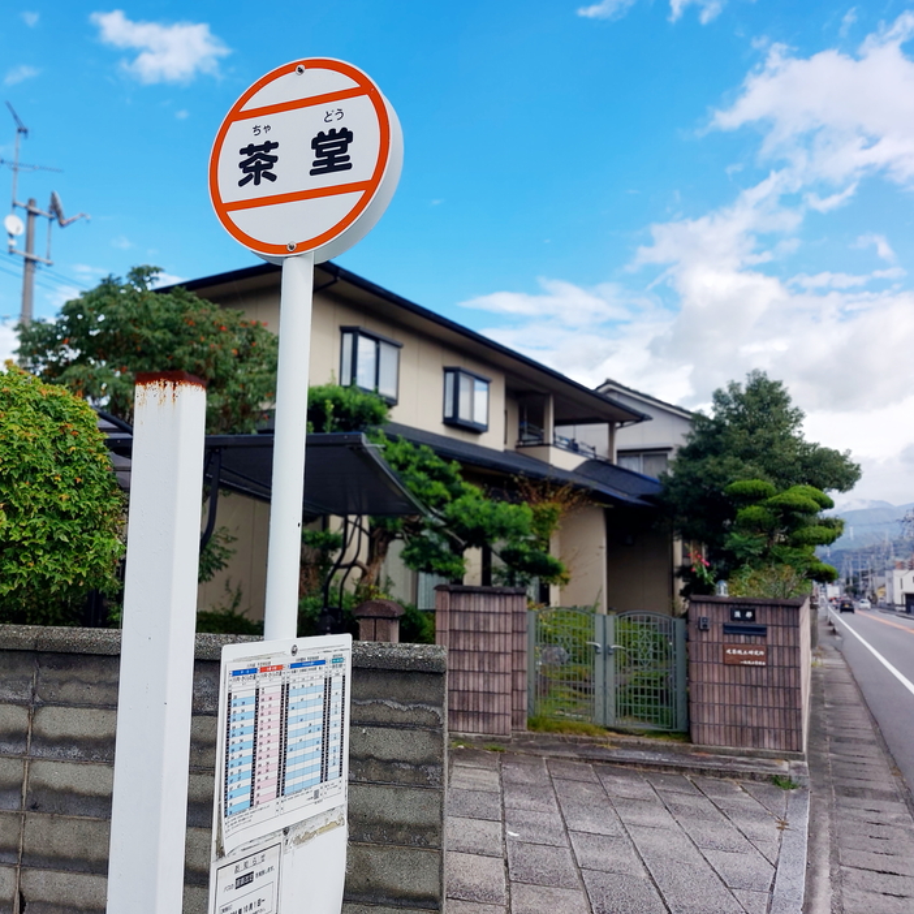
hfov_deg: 54.5
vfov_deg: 55.6
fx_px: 866
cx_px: 305
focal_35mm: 29
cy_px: 460
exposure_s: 1/855
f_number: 1.8
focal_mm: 5.23
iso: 25
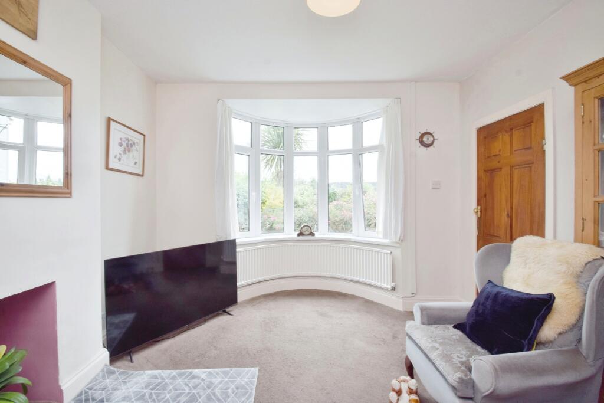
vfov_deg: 77.3
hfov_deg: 100.4
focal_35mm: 15
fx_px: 252
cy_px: 202
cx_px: 302
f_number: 13
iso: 200
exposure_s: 1/30
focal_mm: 10
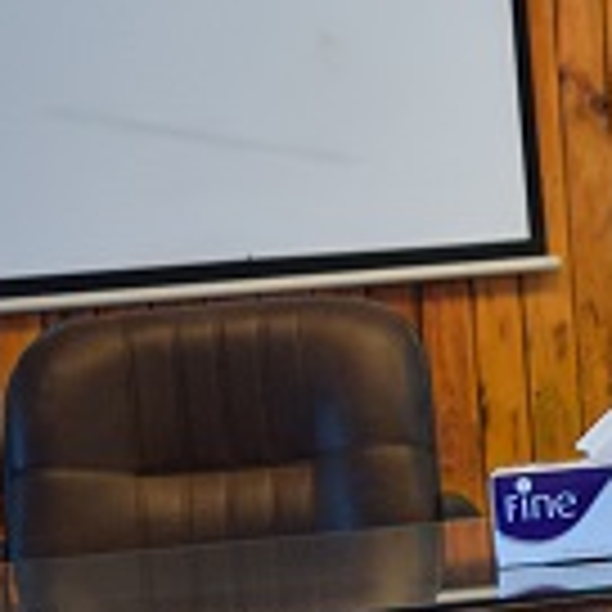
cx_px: 1282
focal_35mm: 127
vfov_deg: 13.7
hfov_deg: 12.0
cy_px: 180
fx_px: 2540
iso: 560
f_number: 4
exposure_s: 1/60
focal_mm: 18
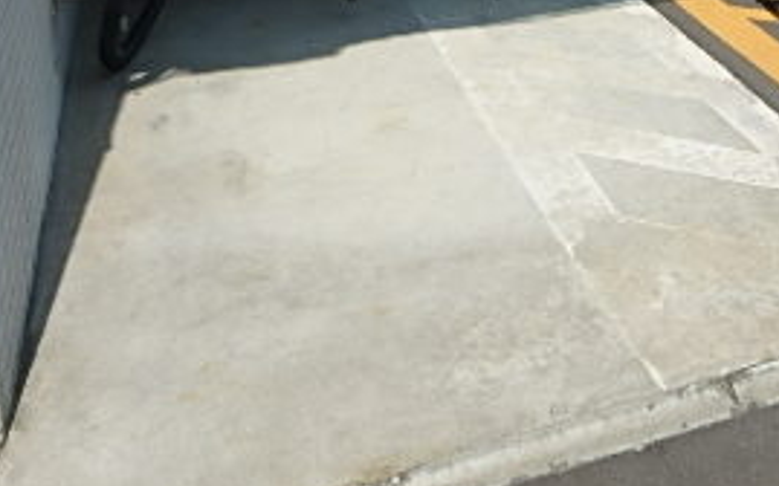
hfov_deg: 36.9
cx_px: 617
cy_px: -194
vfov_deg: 21.4
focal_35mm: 53
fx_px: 1125
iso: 125
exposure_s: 1/640
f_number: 6
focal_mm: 3.7
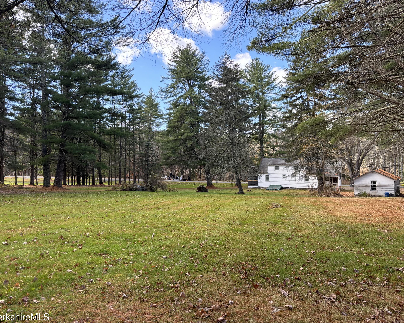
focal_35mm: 28
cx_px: 213
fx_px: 335
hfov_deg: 62.2
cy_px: 165
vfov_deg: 51.5
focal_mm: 5.96
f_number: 1.6
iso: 50
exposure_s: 1/335
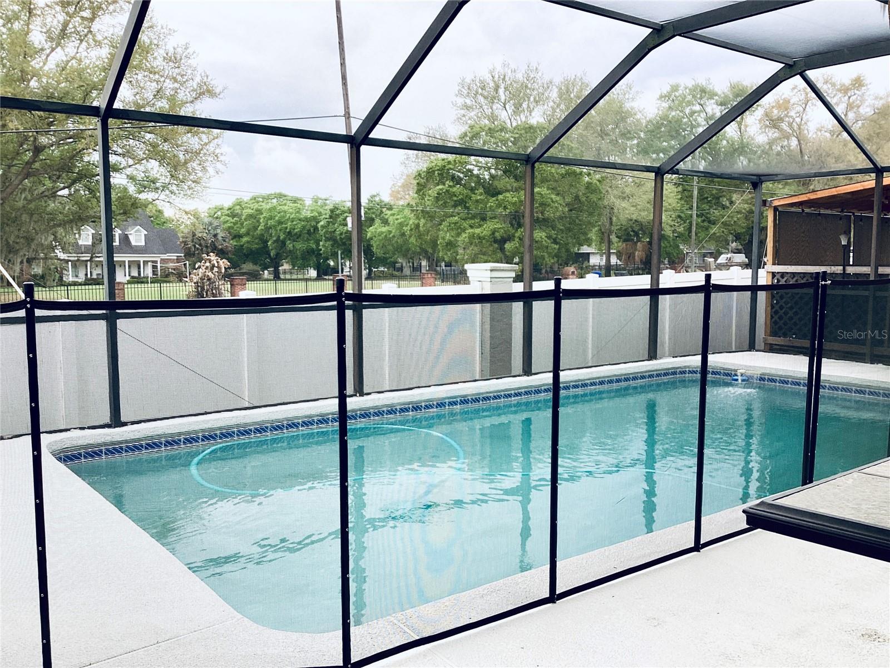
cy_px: 334
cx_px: 445
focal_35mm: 31
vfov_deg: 45.4
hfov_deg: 58.4
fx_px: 797
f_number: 2.4
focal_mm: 3.3
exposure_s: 1/120
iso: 32
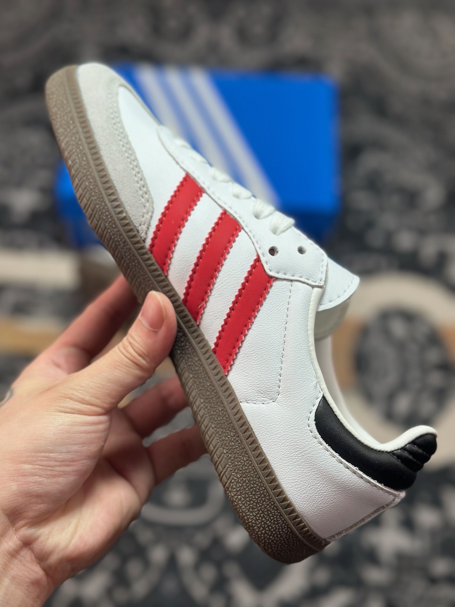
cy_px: 304
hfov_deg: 30.3
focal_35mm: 48
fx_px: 841
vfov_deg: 39.7
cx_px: 228
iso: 80
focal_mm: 6.86
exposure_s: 1/990
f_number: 1.78
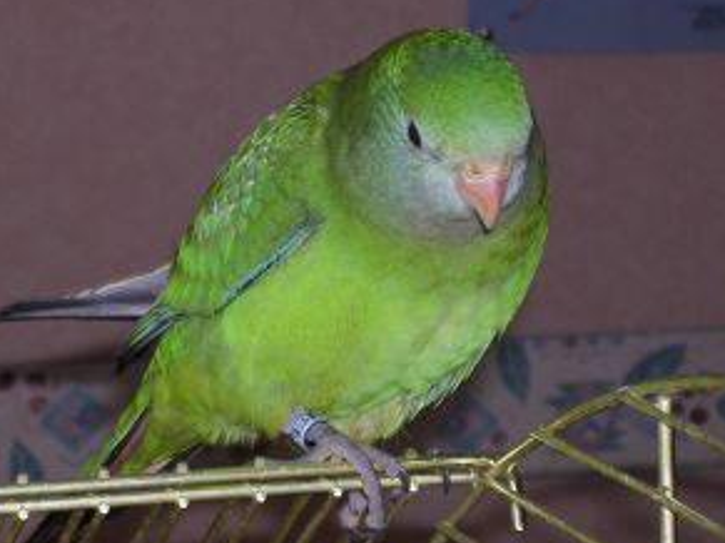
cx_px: 249
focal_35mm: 158
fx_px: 3308
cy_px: 239
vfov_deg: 9.4
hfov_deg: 12.5
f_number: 4.9
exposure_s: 1/60.1
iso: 100
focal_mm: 17.4
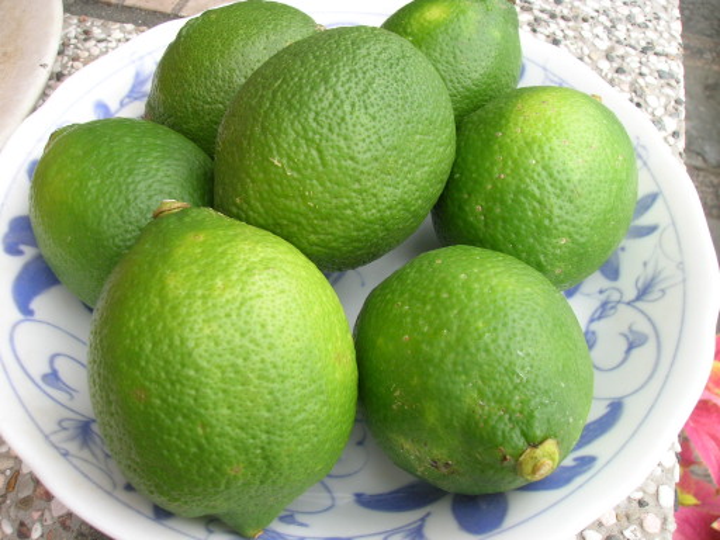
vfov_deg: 41.8
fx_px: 707
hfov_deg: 54.0
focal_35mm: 34
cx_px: 360
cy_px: 270
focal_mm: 5.7
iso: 50
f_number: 4.9
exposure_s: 1/74.6
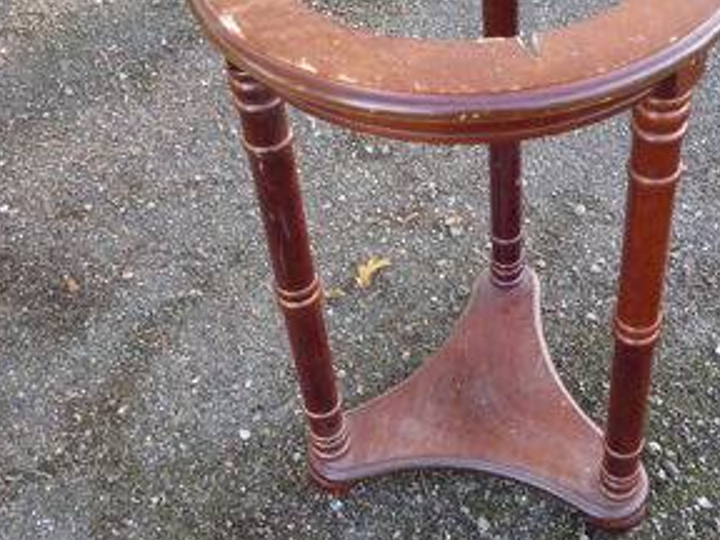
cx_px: 450
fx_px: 1040
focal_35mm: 50
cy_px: 168
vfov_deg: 28.9
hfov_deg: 38.0
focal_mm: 5.2
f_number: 3.3
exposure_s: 1/30
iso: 160
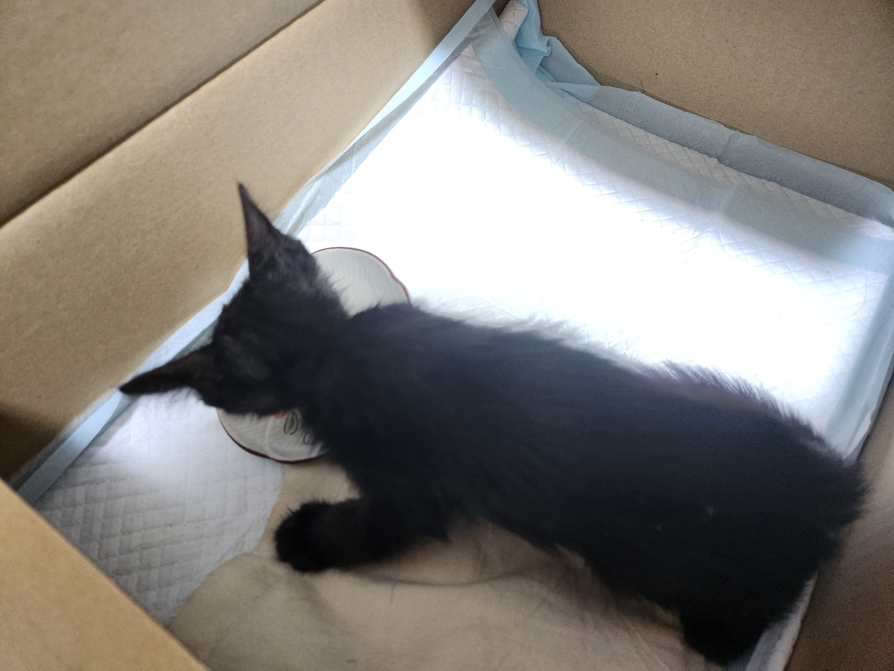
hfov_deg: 73.9
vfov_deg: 58.9
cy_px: 336
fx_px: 594
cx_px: 447
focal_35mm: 23
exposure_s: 1/100
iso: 800
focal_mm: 5.4
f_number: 1.8
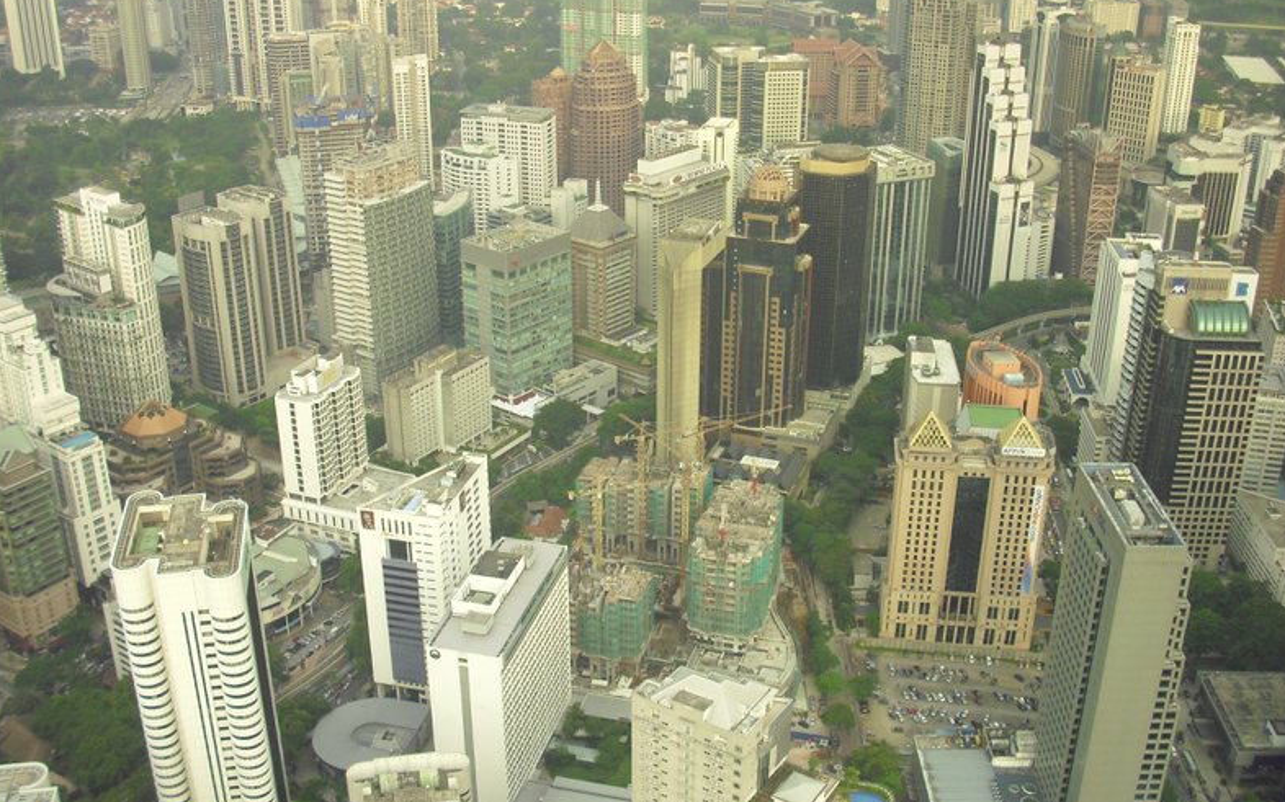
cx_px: 638
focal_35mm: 41
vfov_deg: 31.2
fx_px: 1436
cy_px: 415
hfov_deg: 48.2
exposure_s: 1/80
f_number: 2.8
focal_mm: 6.2
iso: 100
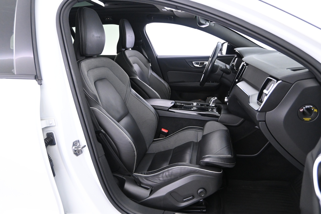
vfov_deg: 49.1
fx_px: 234
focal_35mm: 26
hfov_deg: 68.9
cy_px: 107
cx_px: 160
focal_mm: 17.5
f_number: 3.5
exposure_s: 1/30
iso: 3200
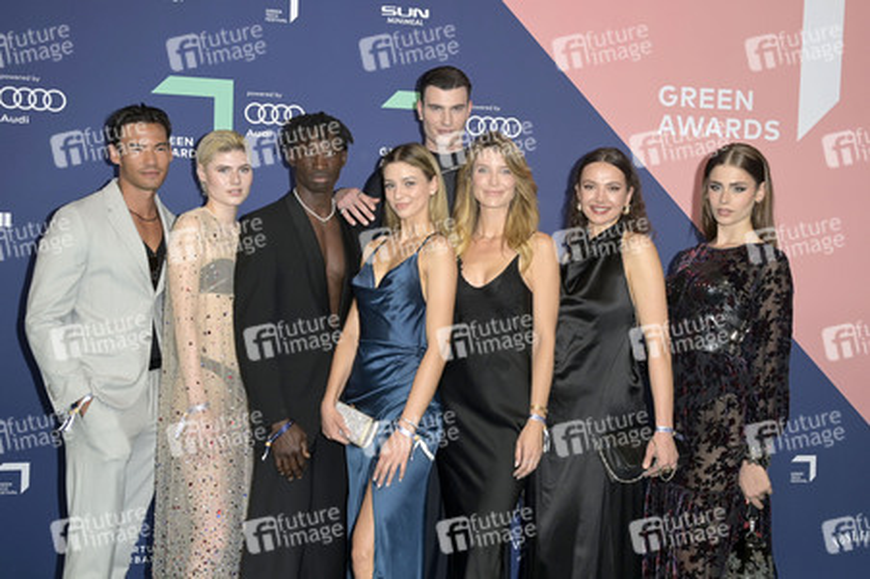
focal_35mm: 38
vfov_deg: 35.0
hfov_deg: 50.7
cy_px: 290
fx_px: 918
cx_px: 435
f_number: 5.6
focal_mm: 38
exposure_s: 1/250
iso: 800
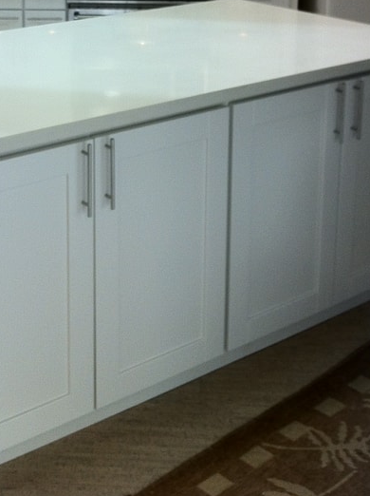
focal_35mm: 67
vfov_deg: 27.7
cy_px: 31
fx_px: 957
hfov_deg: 21.7
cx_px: 90
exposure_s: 1/30
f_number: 2.8
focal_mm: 3.85
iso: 80
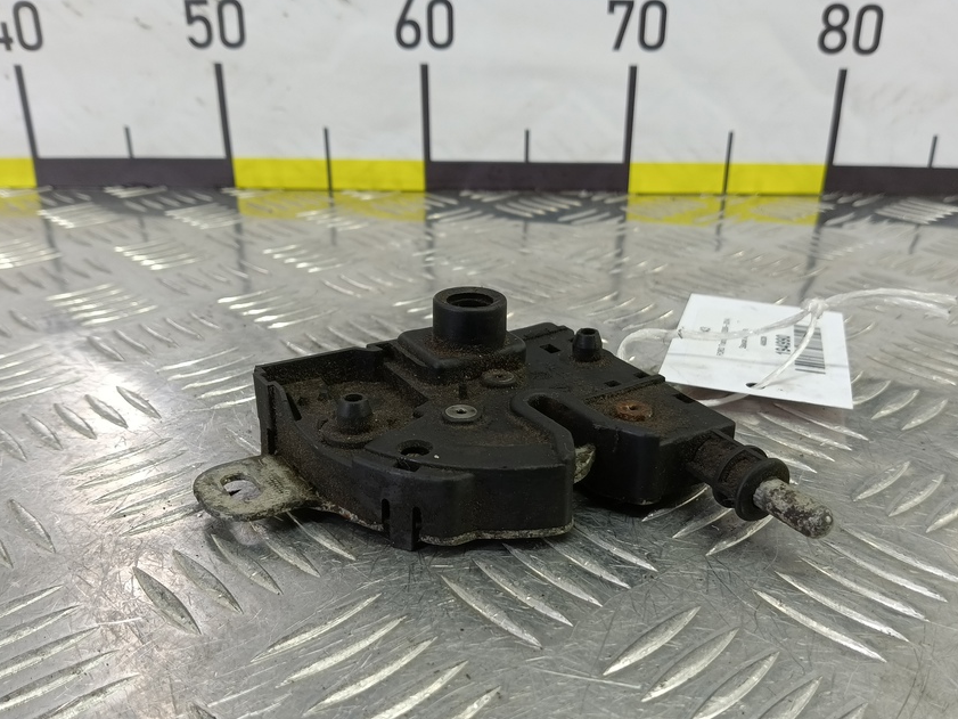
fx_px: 775
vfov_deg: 49.4
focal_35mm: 28
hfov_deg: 63.4
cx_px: 496
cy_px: 434
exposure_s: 1/50
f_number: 1.6
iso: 143
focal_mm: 4.11
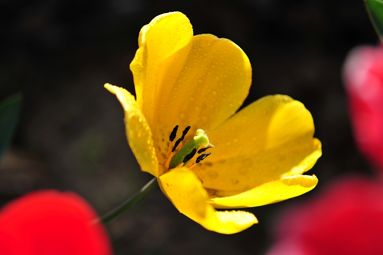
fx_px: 1967
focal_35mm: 185
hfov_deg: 11.1
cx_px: 192
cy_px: 128
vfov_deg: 7.4
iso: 400
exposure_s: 1/1250
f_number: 4
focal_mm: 185
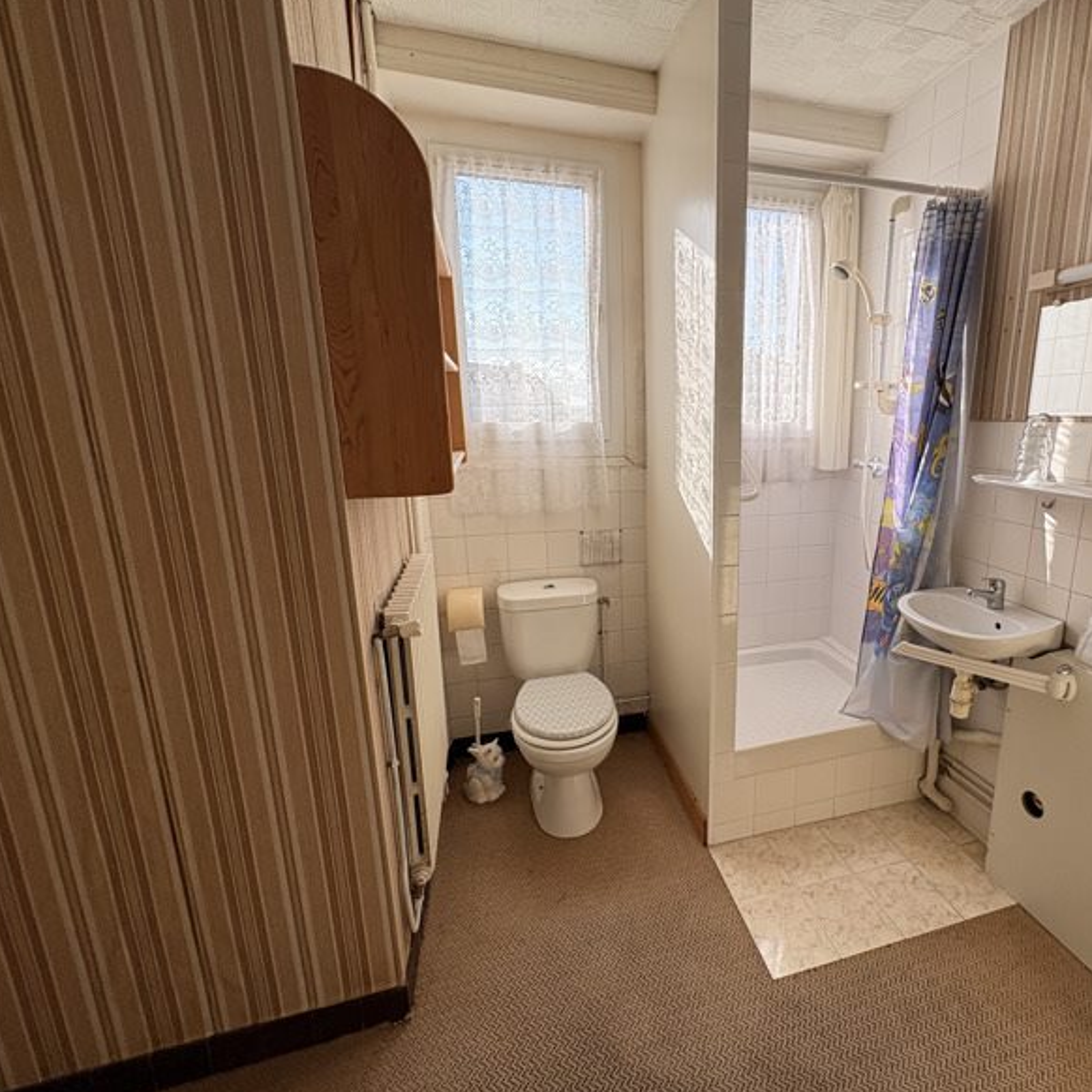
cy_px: 550
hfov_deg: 82.1
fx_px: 607
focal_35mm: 17
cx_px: 694
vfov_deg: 84.0
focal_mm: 2.22
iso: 64
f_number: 2.2
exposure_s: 1/318
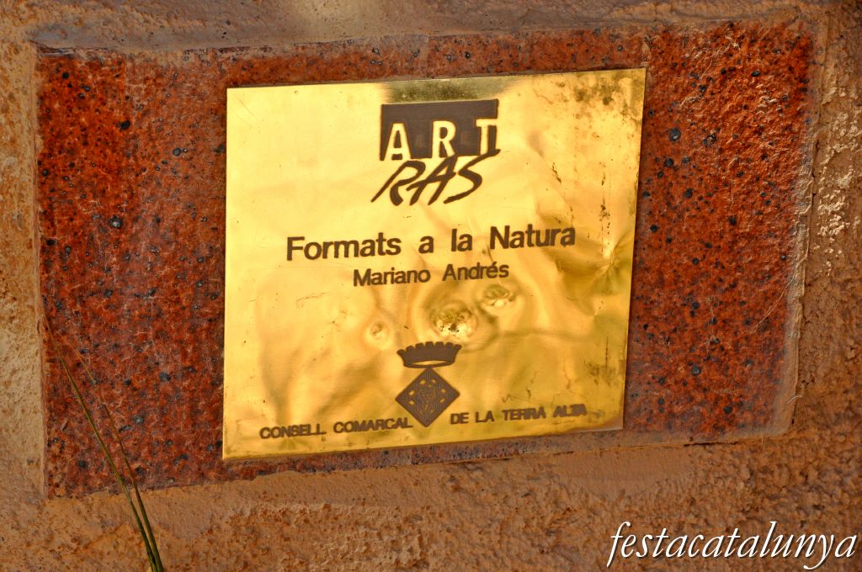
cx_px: 431
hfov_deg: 14.4
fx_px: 3408
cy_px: 286
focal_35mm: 142
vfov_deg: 9.6
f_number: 13
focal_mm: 95
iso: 640
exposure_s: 1/640
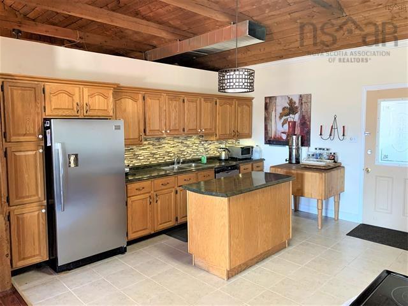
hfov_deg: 67.3
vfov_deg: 53.1
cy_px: 153
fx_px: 306
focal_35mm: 26
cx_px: 204
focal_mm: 4.25
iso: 320
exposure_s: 1/40
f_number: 1.8
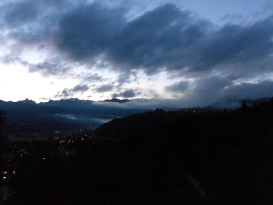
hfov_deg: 63.4
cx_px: 136
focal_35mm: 28
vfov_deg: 49.7
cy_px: 102
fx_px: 221
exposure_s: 1/25
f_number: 3.3
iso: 1600
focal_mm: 4.9
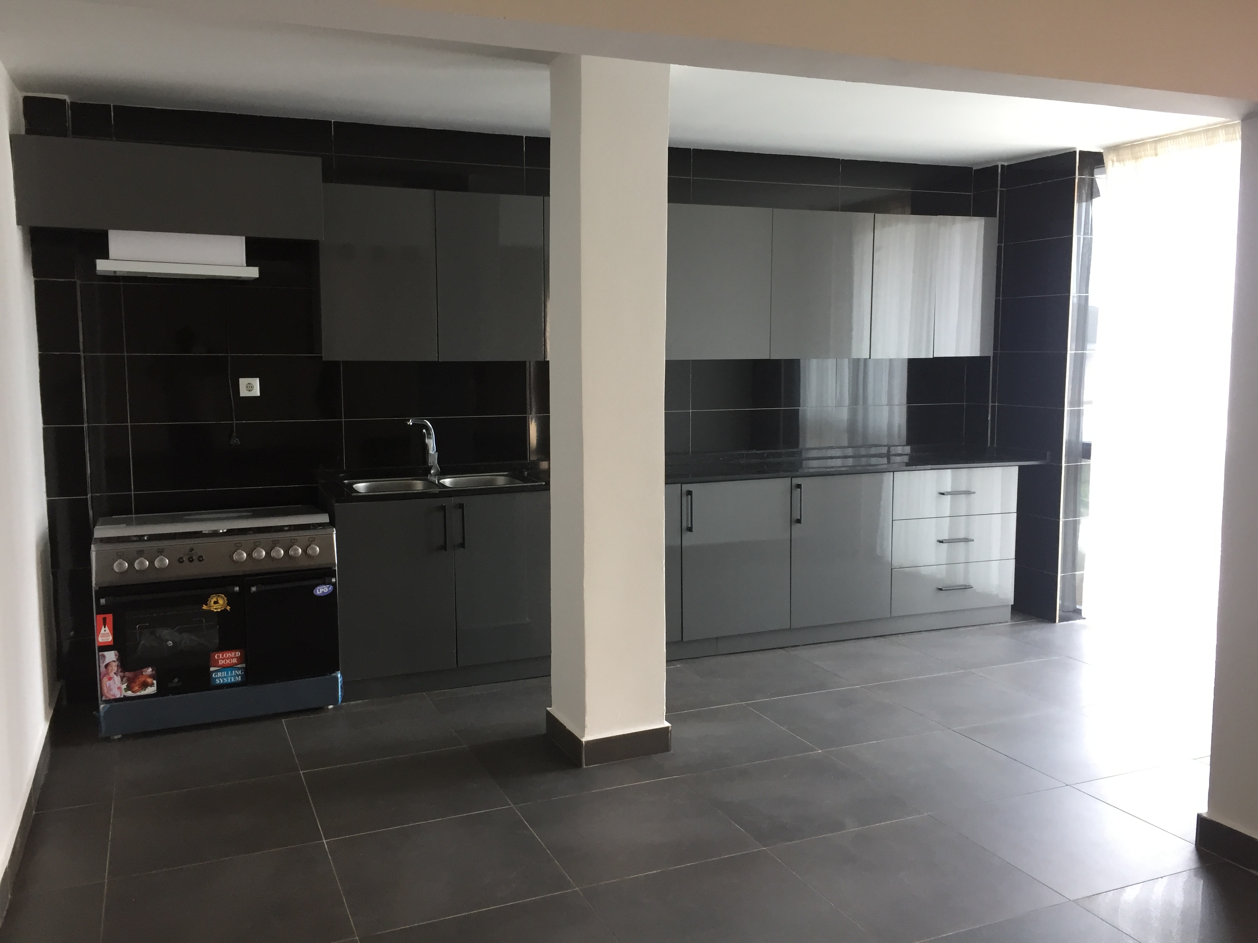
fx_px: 1054
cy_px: 472
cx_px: 629
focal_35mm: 29
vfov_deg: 48.2
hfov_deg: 61.7
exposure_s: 1/33
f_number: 2.2
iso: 80
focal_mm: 4.15
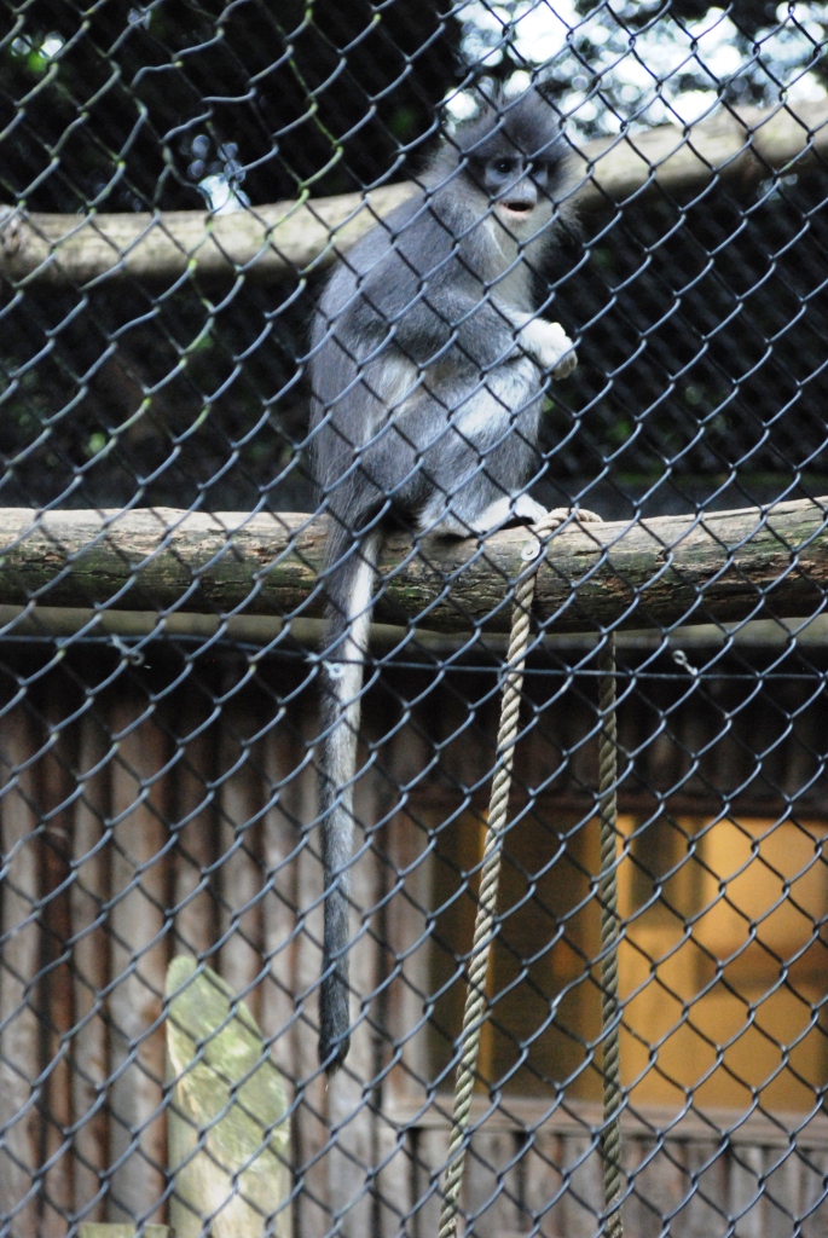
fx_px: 7744
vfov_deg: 9.1
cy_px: 619
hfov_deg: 6.1
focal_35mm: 225
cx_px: 414
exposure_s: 1/160
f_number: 4.5
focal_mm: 150
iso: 1600
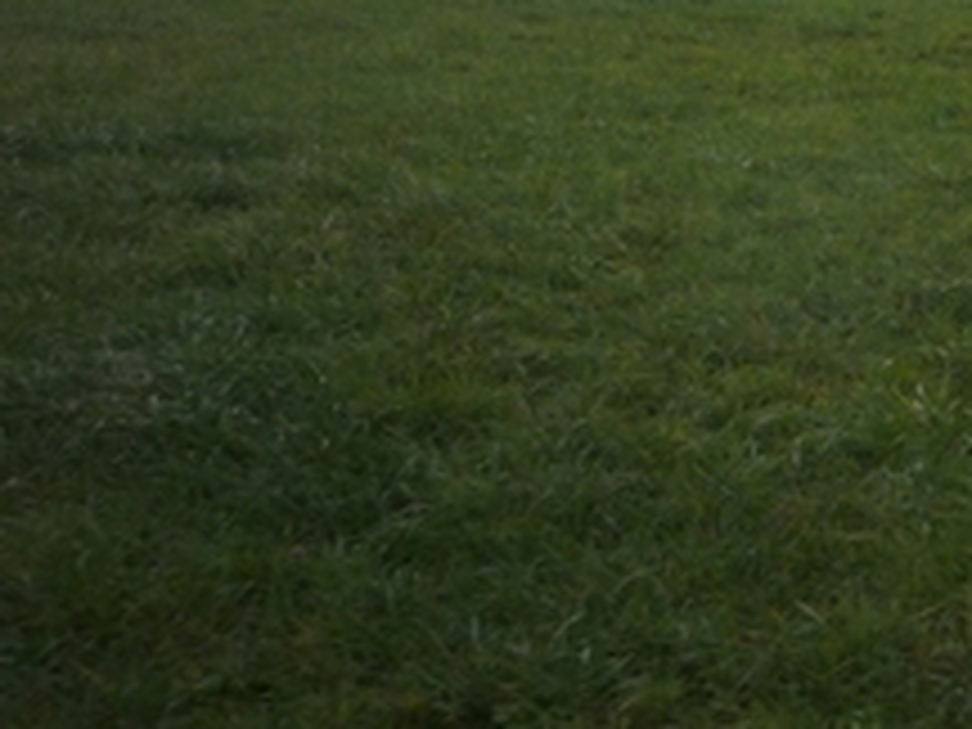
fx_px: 1994
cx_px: 999
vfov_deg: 19.8
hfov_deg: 25.8
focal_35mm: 71
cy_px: -72
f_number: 4.5
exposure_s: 1/400
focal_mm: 5.2
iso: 100
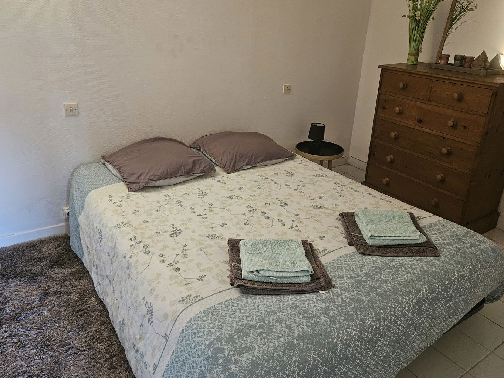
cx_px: 250
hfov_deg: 65.3
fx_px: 393
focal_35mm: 27
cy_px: 165
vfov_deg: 51.2
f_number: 1.8
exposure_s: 1/100
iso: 800
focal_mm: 5.4
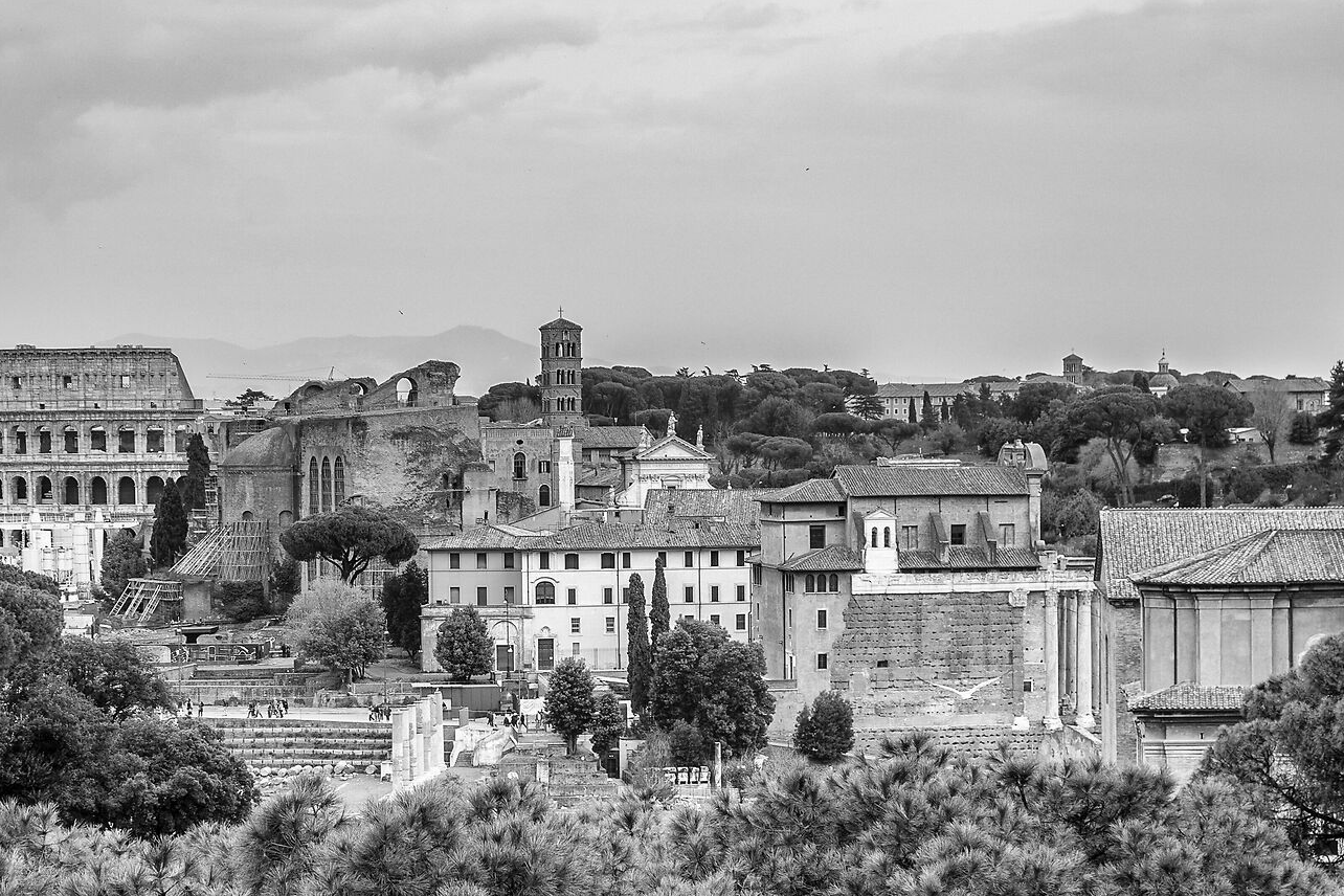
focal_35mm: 86
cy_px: 609
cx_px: 667
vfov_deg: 15.8
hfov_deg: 23.6
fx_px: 3210
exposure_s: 1/160
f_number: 4.5
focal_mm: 46
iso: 100
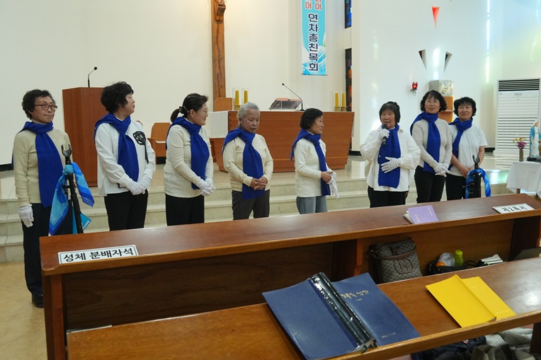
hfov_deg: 57.2
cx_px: 270
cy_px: 180
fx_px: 496
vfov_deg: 40.0
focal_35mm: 33
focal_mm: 22
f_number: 6.3
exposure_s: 1/100
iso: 2500
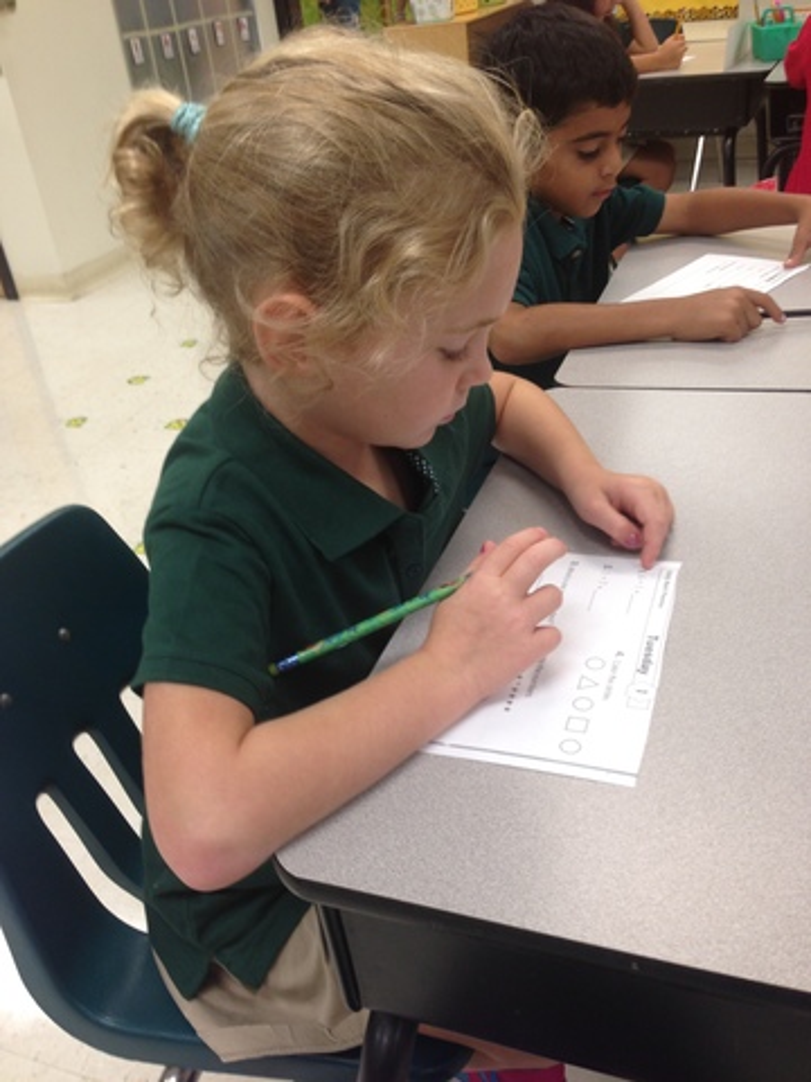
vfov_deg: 55.4
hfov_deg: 42.9
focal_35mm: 33
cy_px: 541
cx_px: 406
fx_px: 1031
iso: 50
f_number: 2.4
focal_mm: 4.12
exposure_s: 1/24
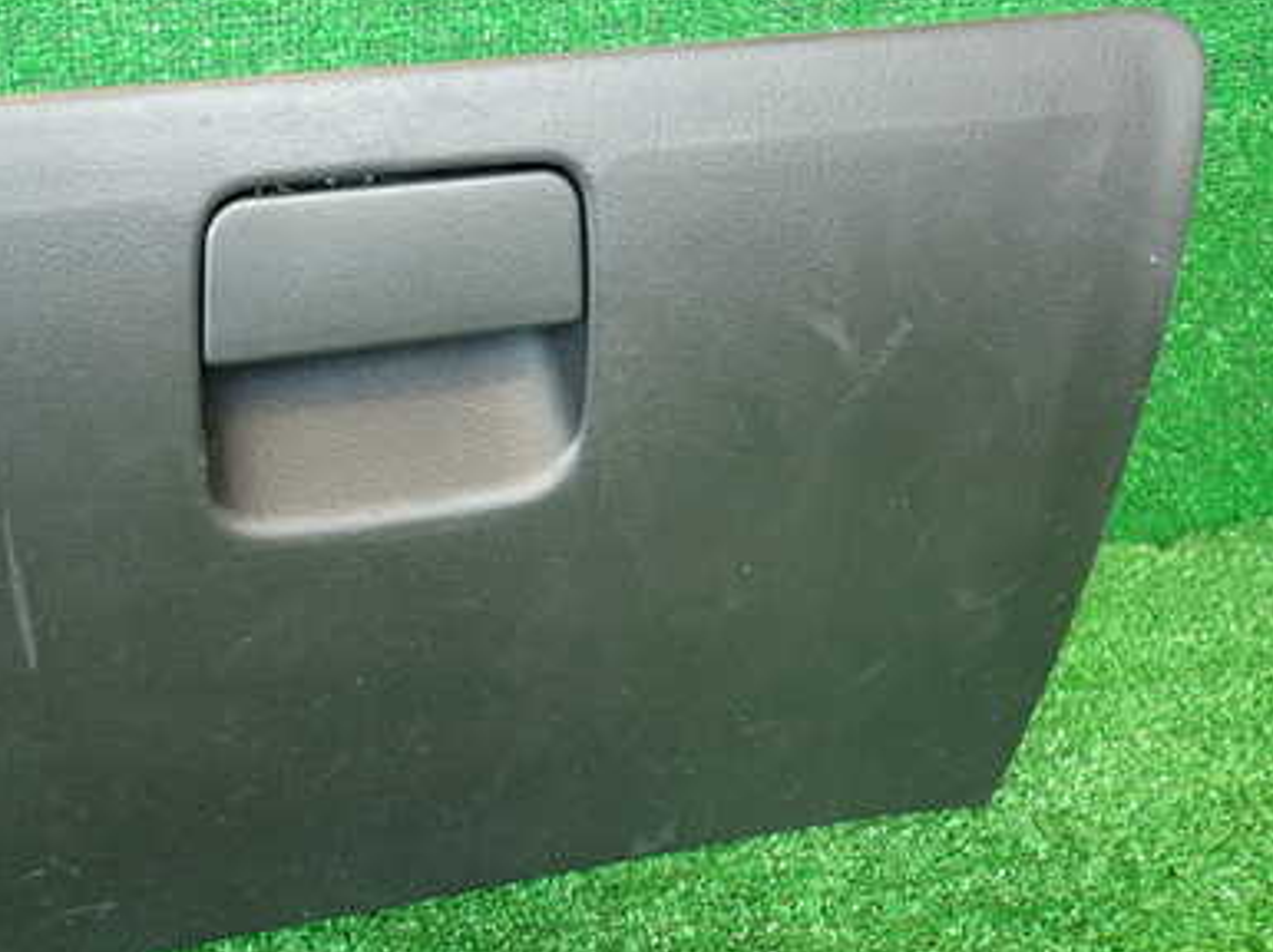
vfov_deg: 36.7
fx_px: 1433
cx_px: 291
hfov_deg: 45.9
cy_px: 512
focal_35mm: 39
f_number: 2
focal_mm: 4.5
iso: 200
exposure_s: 1/30
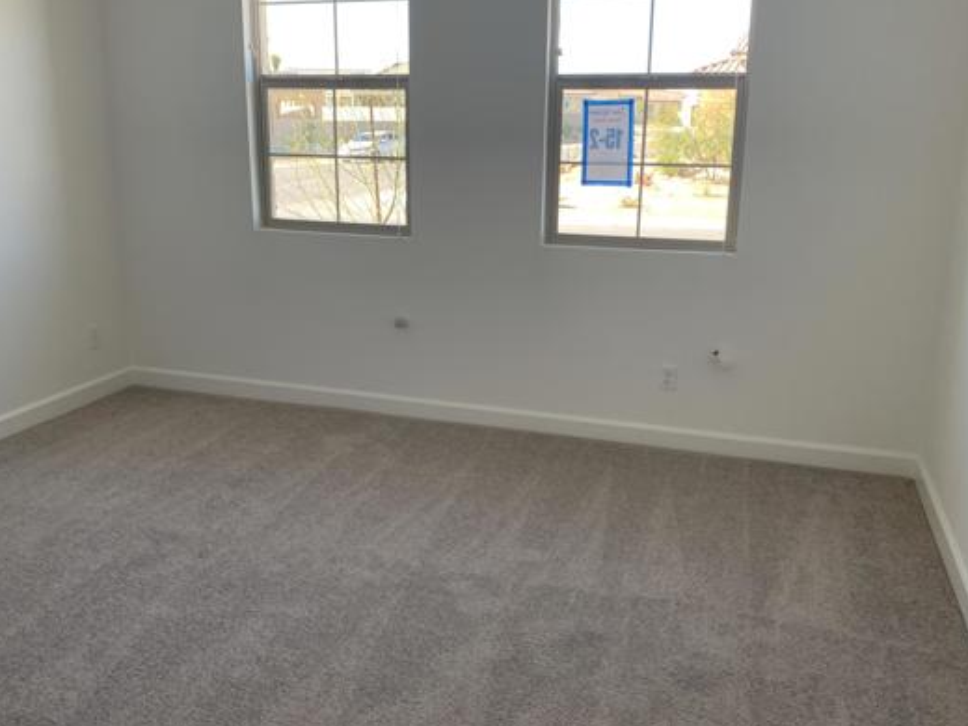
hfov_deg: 56.8
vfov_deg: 44.2
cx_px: 469
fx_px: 895
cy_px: 350
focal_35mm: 32
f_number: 1.8
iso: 64
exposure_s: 1/121
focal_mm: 4.25
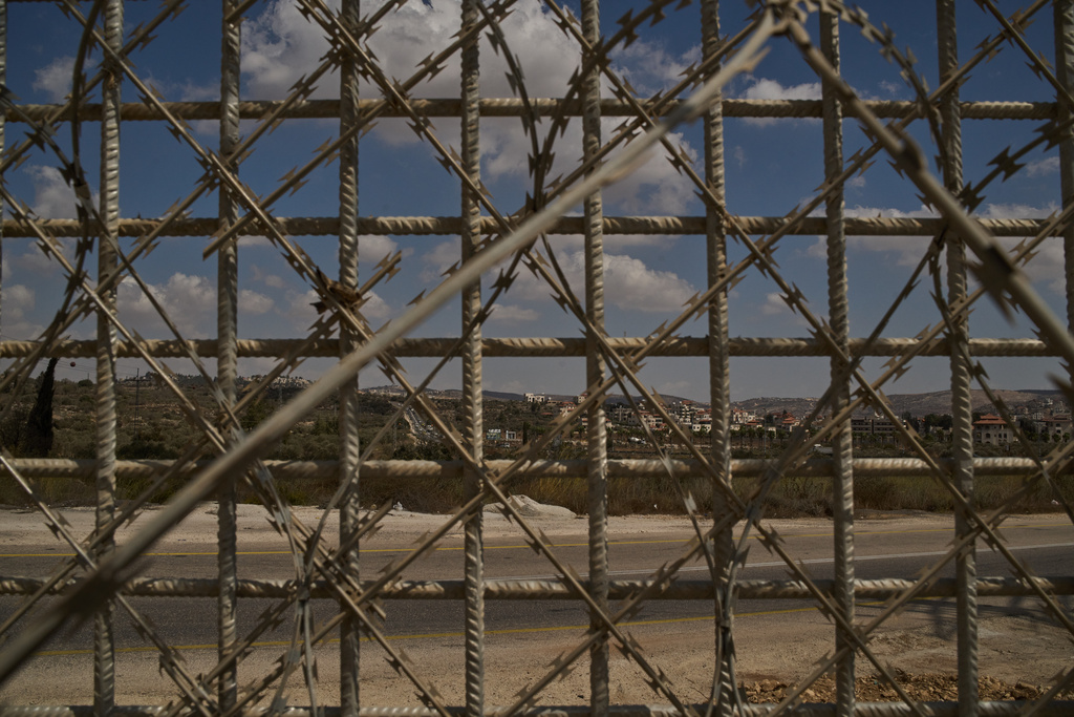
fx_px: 1044
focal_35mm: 35
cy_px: 358
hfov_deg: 54.4
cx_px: 537
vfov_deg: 37.9
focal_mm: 35
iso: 500
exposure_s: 1/1600
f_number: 16
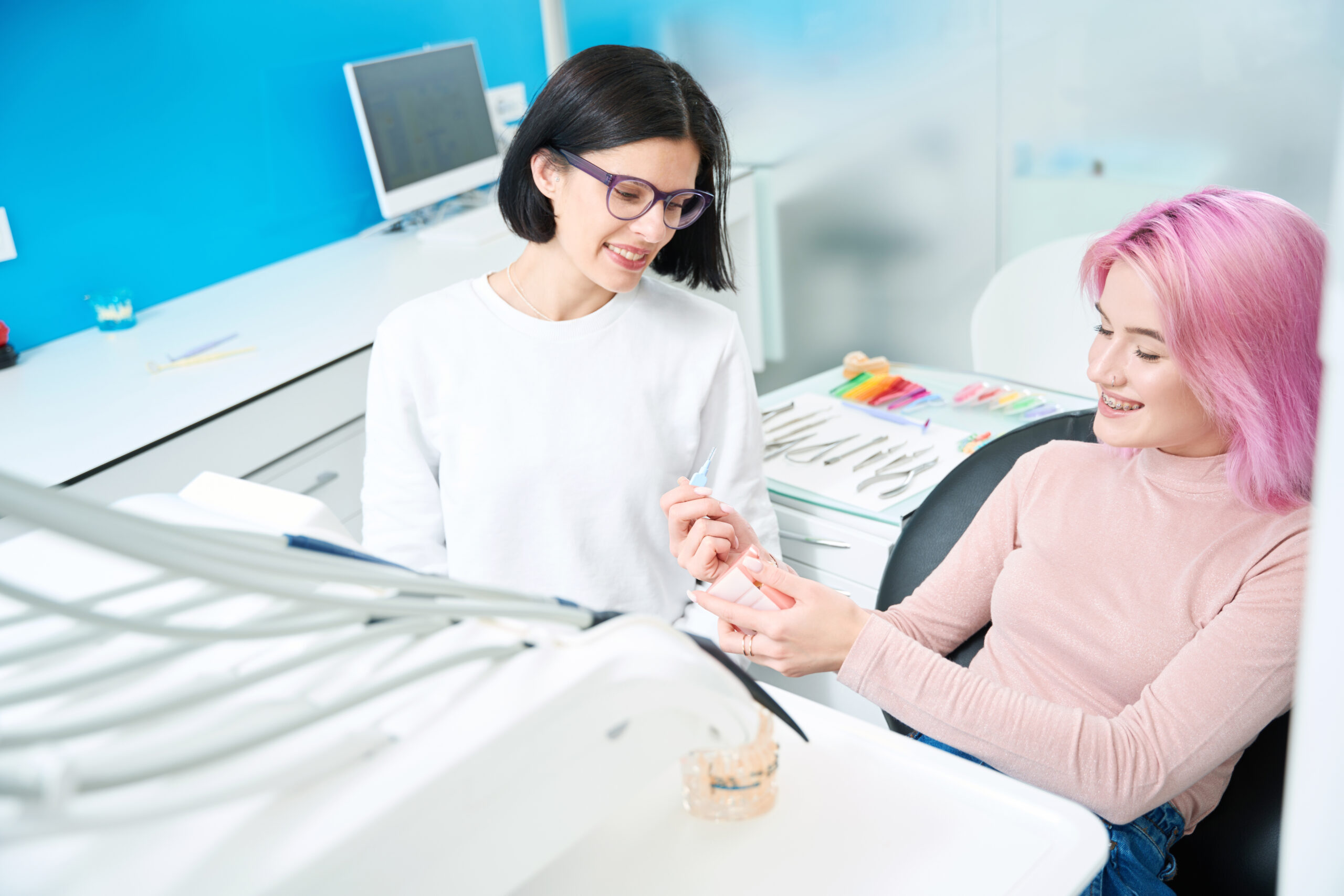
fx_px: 1393
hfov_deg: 51.5
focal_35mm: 37
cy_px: 448
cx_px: 672
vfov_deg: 35.7
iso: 125
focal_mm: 37.3
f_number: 3.2
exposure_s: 1/250
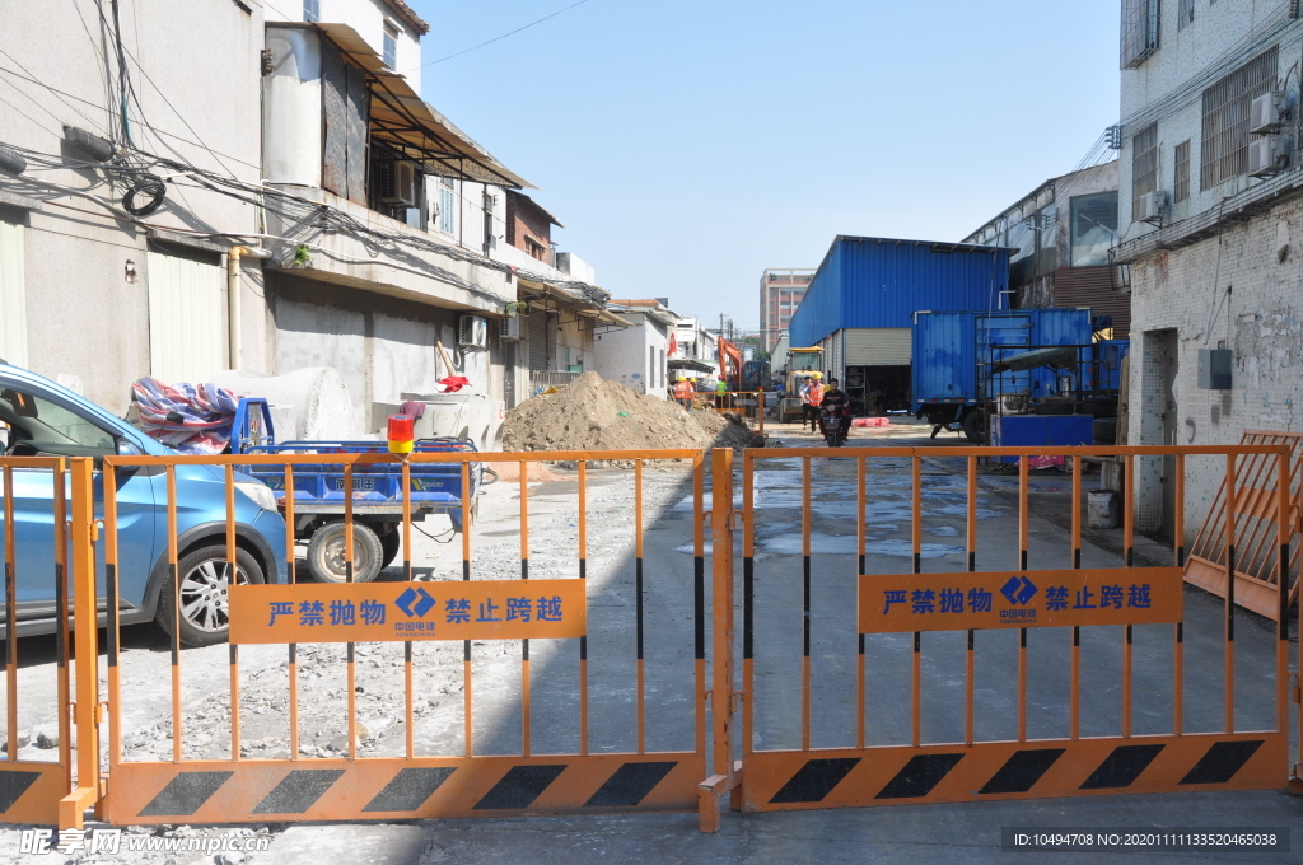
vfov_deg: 36.8
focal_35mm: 36
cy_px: 432
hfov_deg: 53.2
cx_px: 652
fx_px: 1301
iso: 200
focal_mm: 24
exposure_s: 1/320
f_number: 9
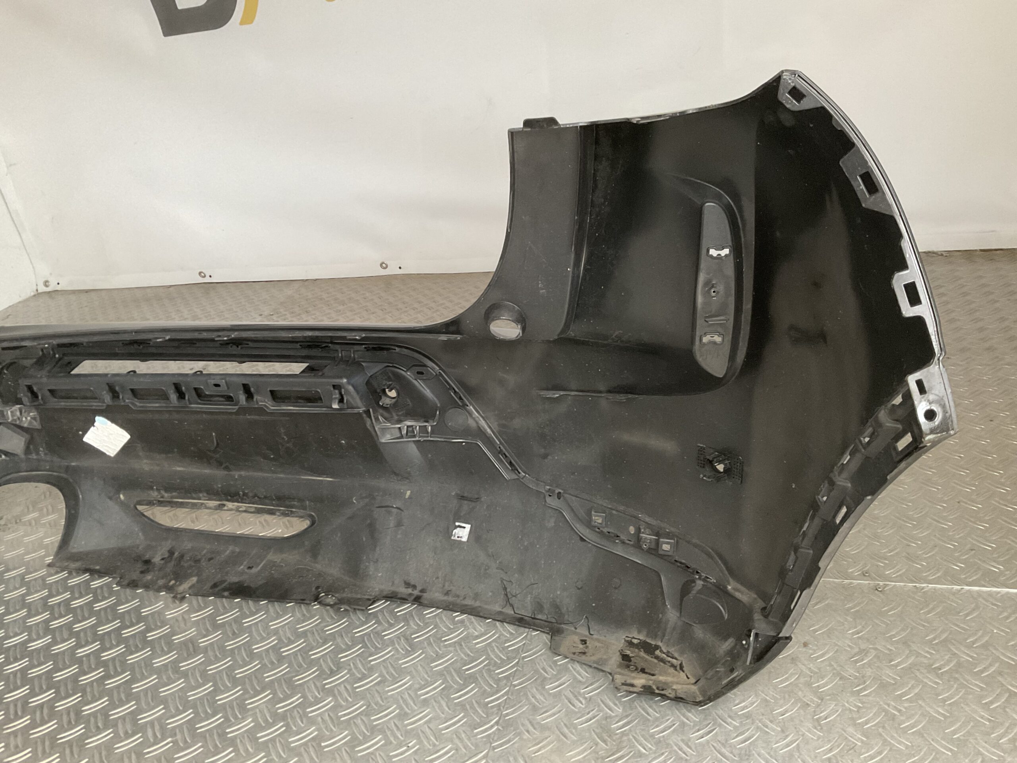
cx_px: 508
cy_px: 382
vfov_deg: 48.2
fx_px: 852
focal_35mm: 29
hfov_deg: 61.7
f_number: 1.8
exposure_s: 1/60
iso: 200
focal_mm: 3
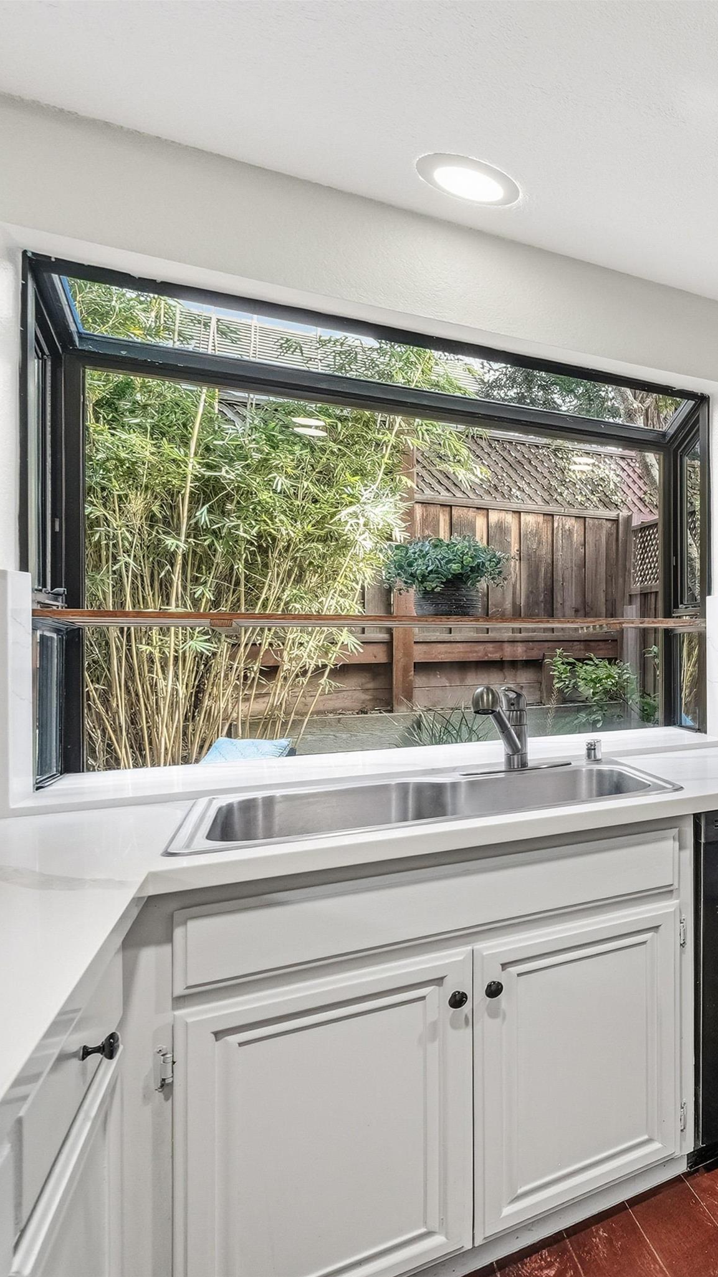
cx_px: 936
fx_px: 745
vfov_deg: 81.2
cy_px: 638
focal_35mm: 22
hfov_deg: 35.2
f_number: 8
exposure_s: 1/200
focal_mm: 14
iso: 400
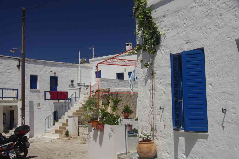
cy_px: 80
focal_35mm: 43
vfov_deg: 31.2
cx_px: 120
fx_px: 285
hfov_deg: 45.4
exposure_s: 1/125
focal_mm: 29.4
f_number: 11
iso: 100
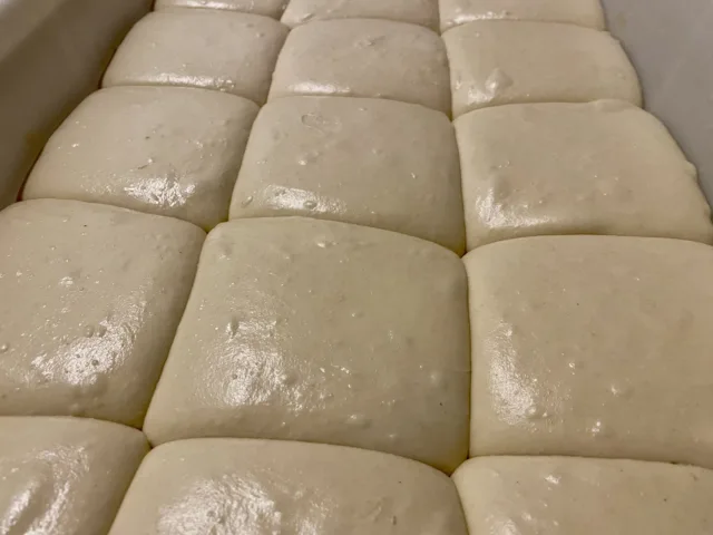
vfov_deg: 53.1
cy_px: 268
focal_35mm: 26
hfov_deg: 67.3
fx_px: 536
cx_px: 356
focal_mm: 4.25
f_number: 1.8
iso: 160
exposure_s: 1/50
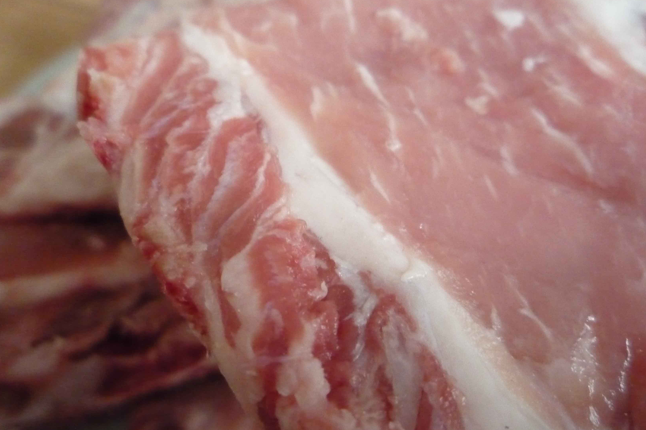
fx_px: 628
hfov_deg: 54.3
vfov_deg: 37.9
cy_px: 215
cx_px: 361
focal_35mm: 35
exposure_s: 1/25
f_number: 3.3
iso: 800
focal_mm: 5.2
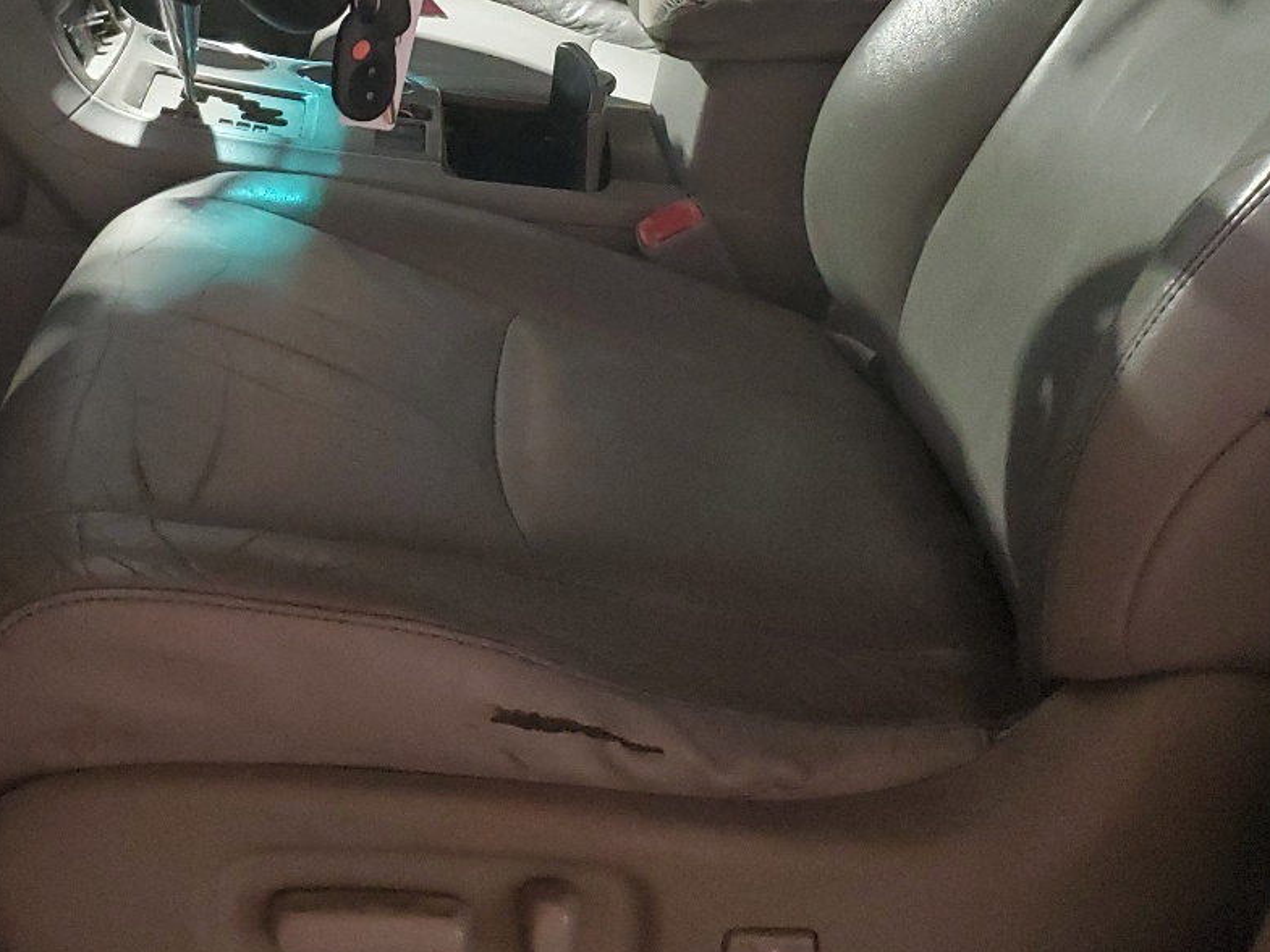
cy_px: 26
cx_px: 456
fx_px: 1945
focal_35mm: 53
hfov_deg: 35.9
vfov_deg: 26.2
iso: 426
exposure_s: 1/15
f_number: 1.5
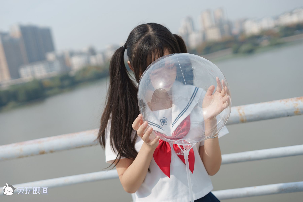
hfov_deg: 39.6
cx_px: 152
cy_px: 101
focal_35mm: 50
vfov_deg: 27.0
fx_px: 421
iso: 100
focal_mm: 50
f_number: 2.8
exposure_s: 1/2500
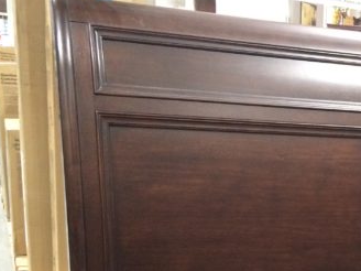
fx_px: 709
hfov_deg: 26.0
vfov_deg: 20.7
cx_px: 416
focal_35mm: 68
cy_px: 291
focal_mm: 4.15
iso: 250
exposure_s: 1/33
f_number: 2.2
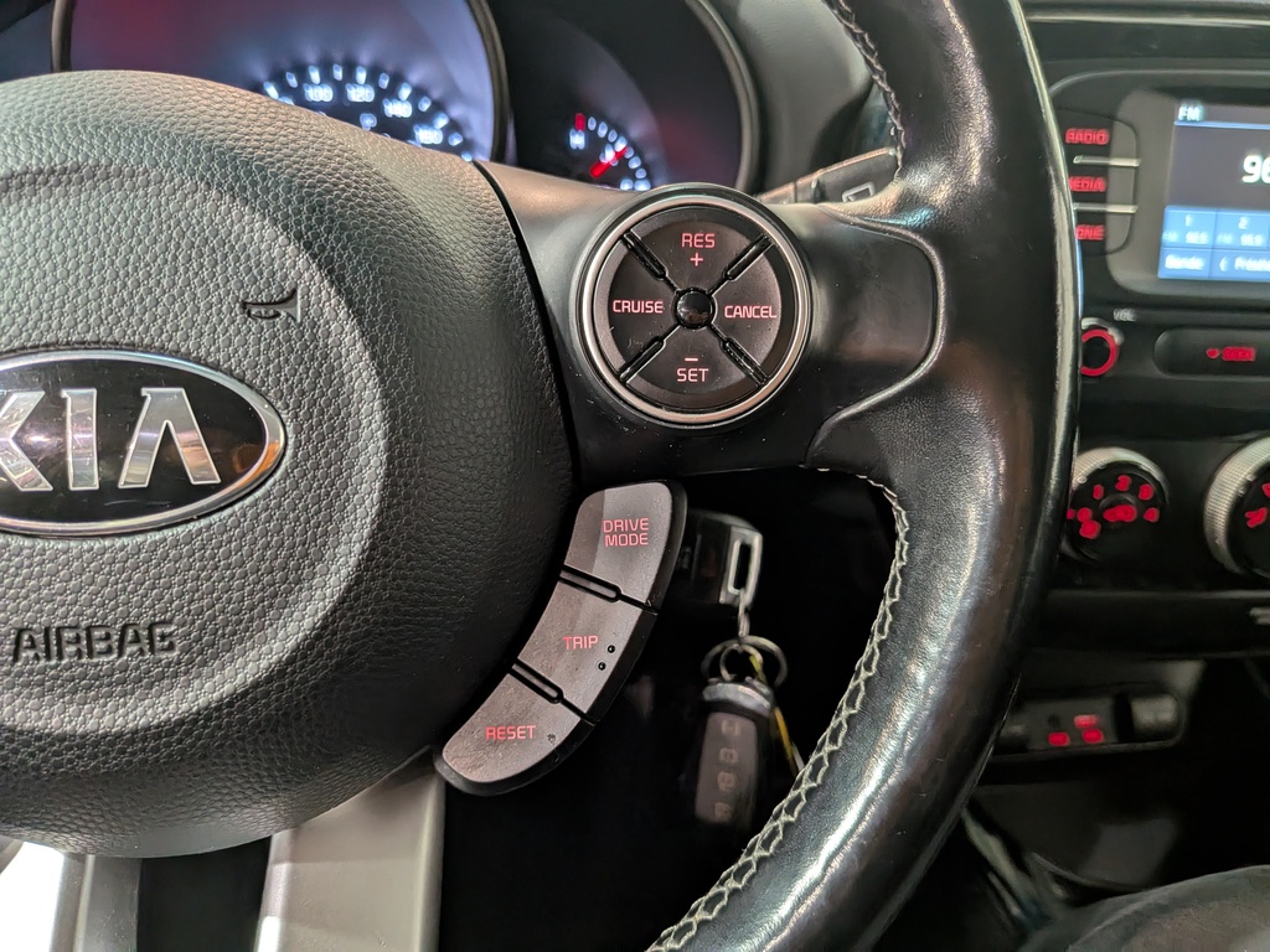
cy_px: 476
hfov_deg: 71.6
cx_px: 635
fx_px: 881
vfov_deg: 56.8
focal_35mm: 24
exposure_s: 1/60
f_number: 1.7
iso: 360
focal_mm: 4.53
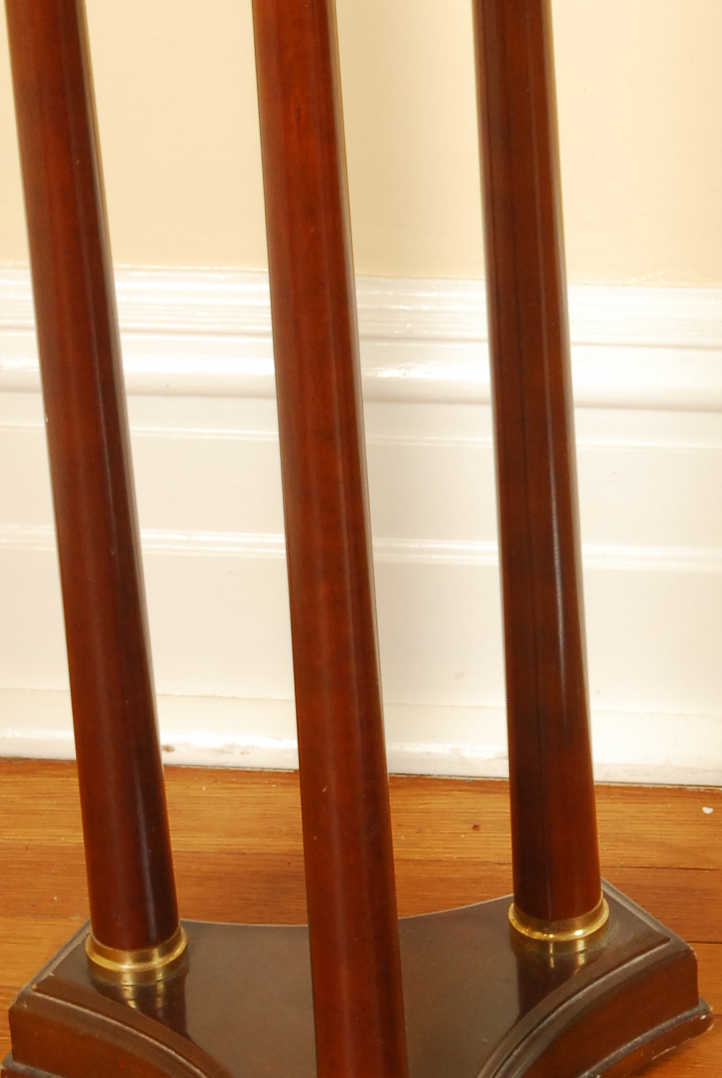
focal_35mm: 195
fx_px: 5848
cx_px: 726
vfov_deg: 10.5
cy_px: 376
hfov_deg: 7.0
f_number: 10
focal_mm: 50
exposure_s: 1/100
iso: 400
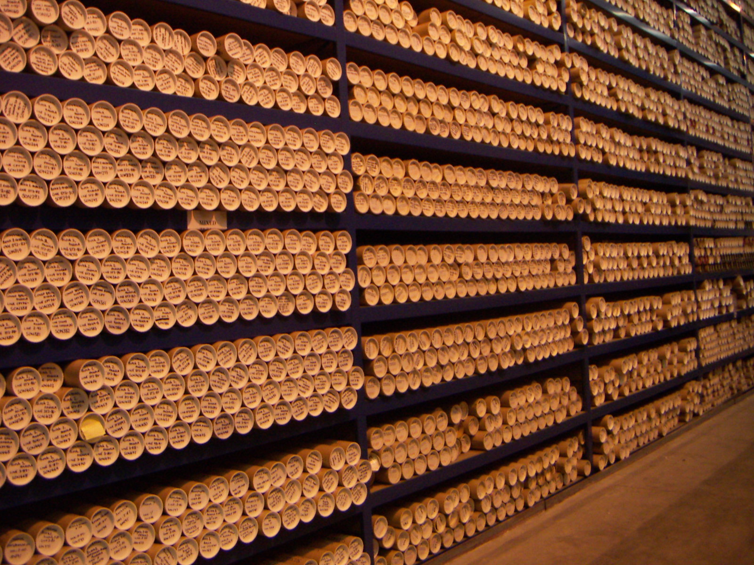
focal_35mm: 36
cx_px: 377
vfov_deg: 39.7
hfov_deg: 51.4
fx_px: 784
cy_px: 282
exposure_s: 1/50
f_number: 2.8
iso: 160
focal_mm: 4.7
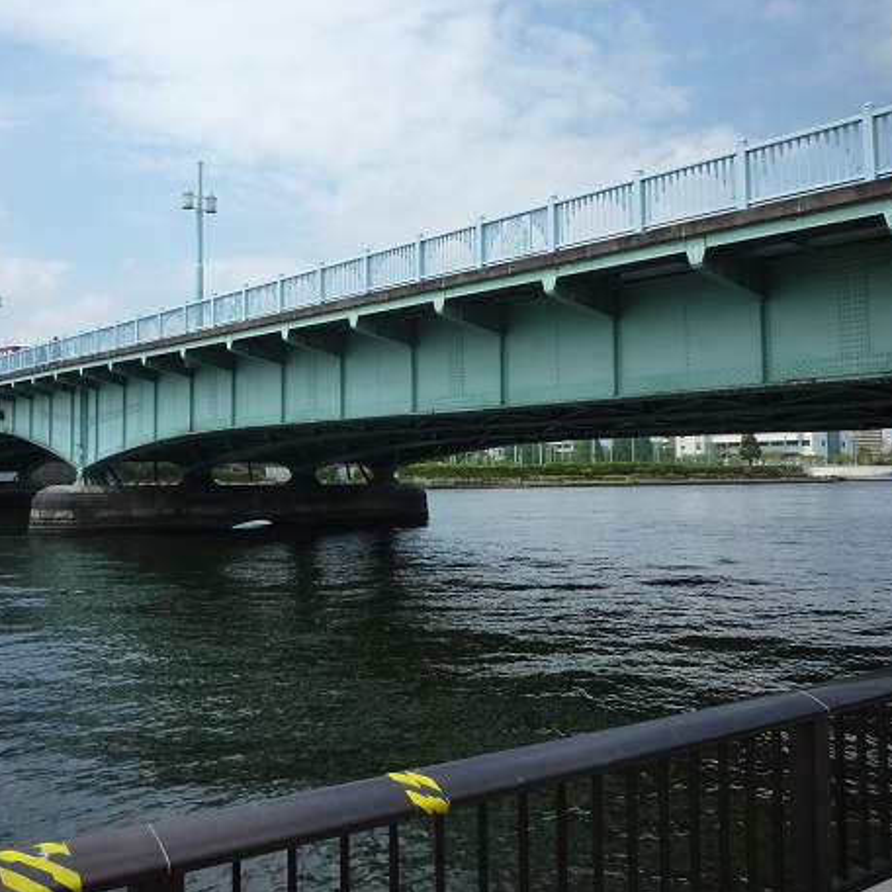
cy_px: 430
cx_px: 295
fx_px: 904
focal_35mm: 31
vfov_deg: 52.5
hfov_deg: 51.5
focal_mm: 4.4
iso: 125
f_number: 4
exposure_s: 1/800
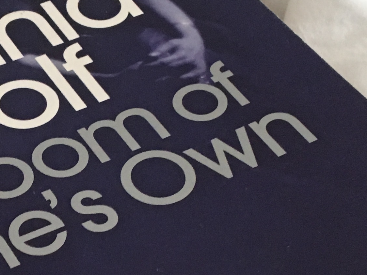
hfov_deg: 18.7
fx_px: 1103
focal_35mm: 104
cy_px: 226
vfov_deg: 14.1
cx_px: 62
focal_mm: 4.15
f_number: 2.2
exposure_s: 1/33
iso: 160
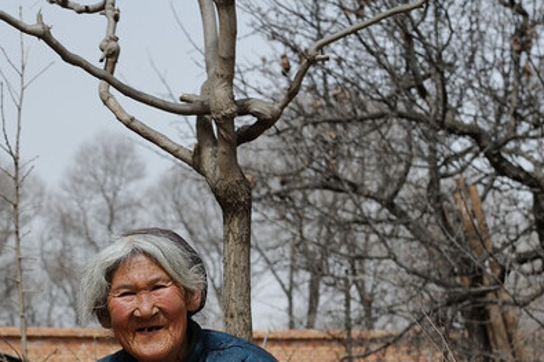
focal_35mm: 176
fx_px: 2658
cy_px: 375
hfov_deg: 11.5
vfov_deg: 7.8
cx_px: -39
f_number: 6.3
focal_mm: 58
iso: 200
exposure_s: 1/500
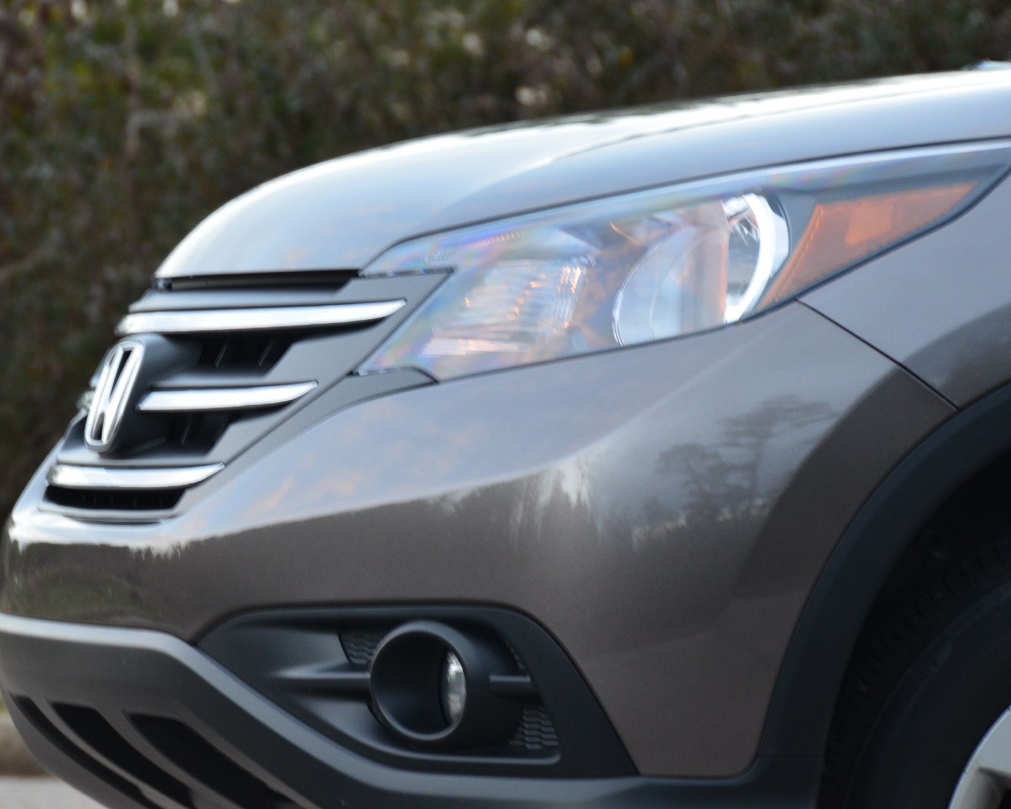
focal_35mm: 278
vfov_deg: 5.6
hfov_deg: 7.0
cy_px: 393
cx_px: 412
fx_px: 8318
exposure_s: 1/20
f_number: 8
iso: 800
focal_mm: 150
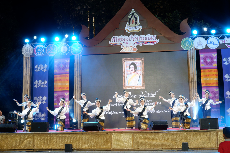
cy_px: 76
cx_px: 115
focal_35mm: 50
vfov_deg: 27.0
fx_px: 319
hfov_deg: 39.6
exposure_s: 1/70
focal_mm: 33.3
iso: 500
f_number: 4.9
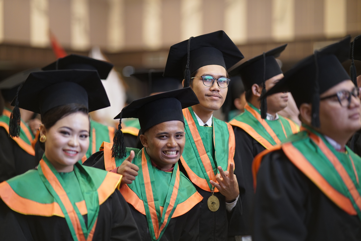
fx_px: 852
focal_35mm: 85
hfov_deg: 23.9
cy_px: 120
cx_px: 180
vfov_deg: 16.1
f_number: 1.4
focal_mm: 85
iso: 640
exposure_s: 1/125
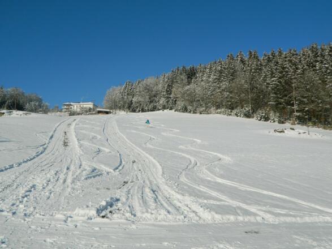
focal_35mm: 31
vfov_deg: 45.4
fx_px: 297
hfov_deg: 58.4
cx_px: 166
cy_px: 124
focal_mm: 5.6
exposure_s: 1/400
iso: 80
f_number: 9.1
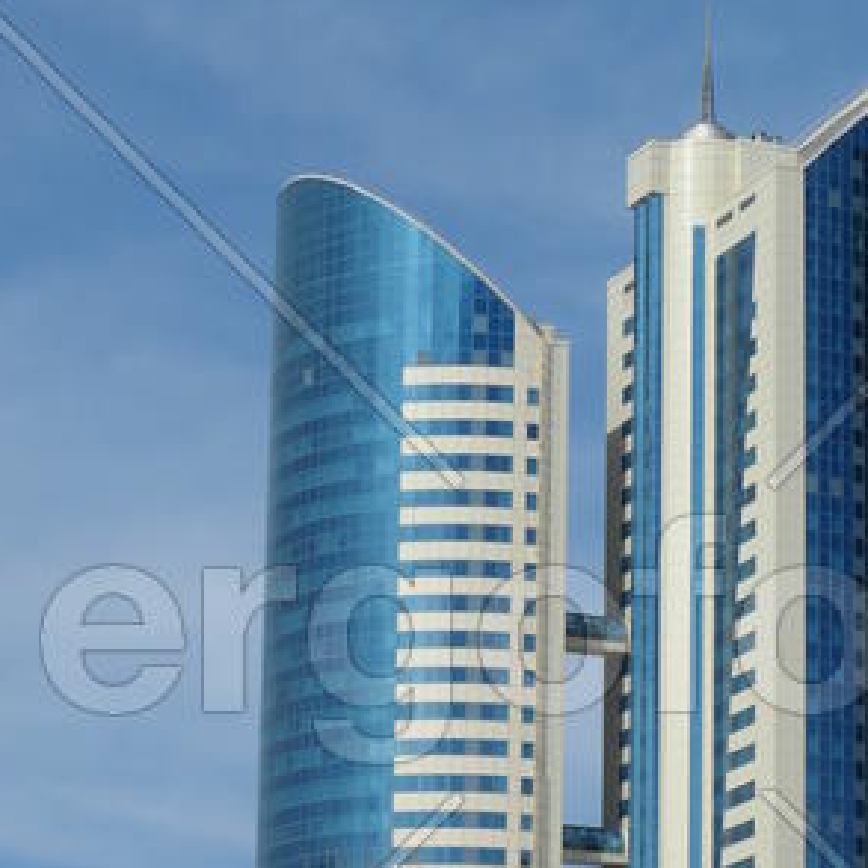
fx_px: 4369
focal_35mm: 154
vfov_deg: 11.3
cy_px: 640
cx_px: 613
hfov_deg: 11.3
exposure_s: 1/500
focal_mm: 14.3
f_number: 6.3
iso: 80
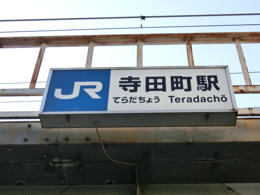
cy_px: 98
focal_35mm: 60
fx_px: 451
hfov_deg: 32.2
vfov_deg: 24.4
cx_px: 130
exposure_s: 1/200
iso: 80
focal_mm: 10.7
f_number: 5
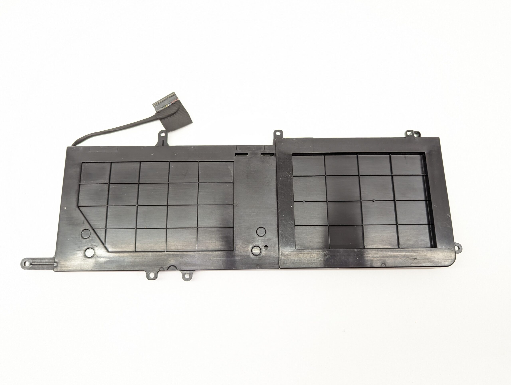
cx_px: 256
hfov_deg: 71.5
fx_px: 355
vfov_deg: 56.9
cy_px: 192
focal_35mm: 24
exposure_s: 1/90
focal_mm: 6.81
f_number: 1.85
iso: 162
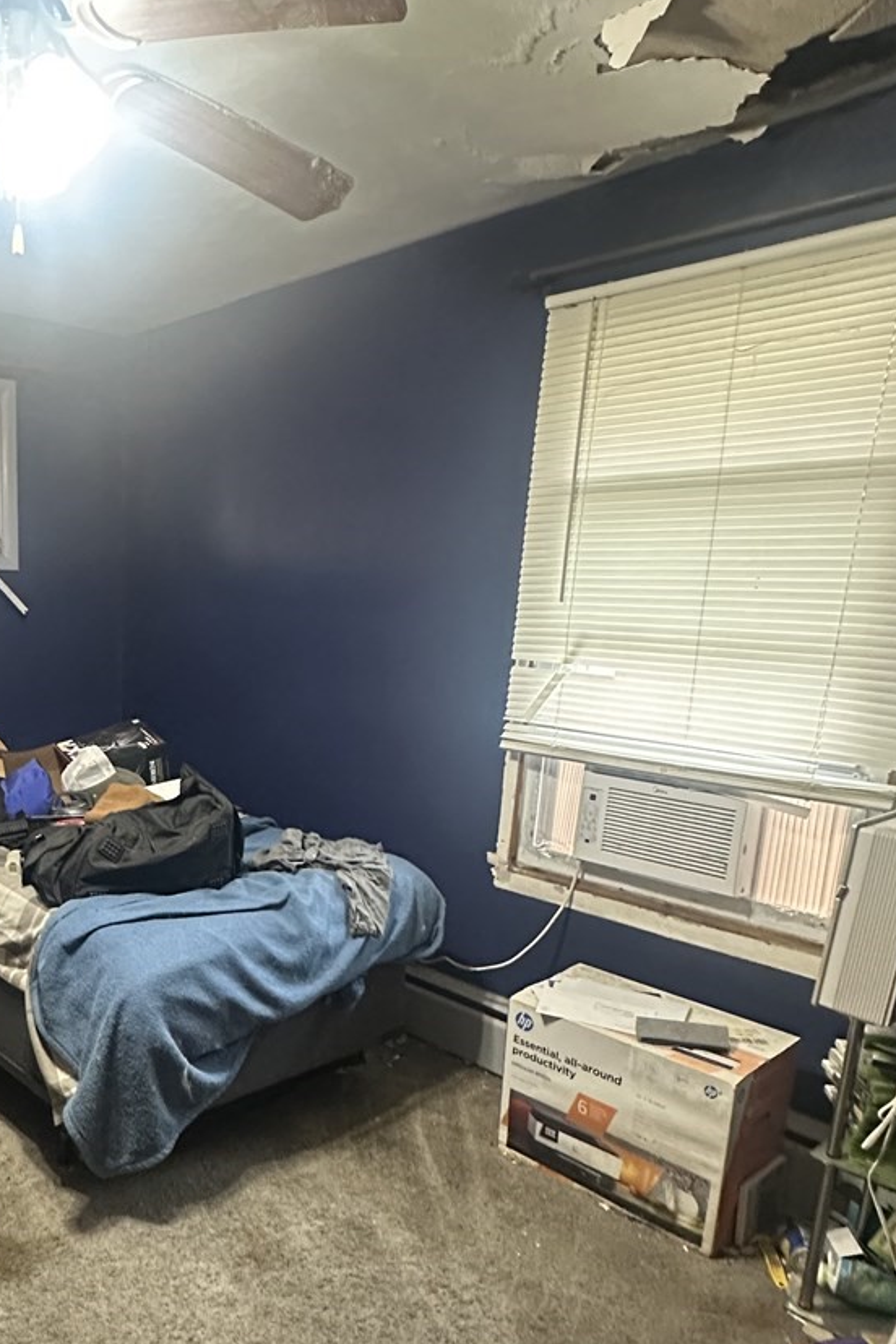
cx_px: 161
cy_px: 813
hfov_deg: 45.2
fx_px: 1008
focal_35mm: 27
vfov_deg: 66.7
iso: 800
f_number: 2.2
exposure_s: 1/60
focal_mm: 2.22
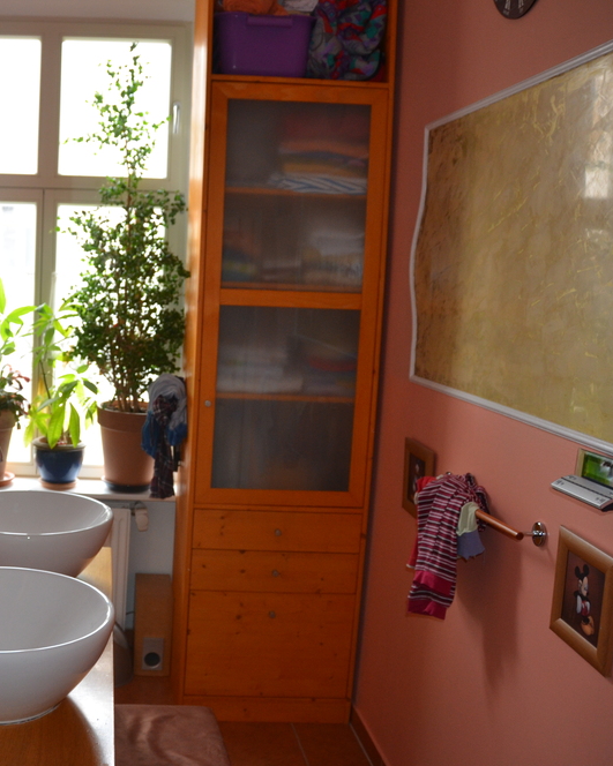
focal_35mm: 39
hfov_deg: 36.6
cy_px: 382
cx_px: 104
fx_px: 885
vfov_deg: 46.8
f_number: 3.5
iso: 560
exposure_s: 1/60
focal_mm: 18
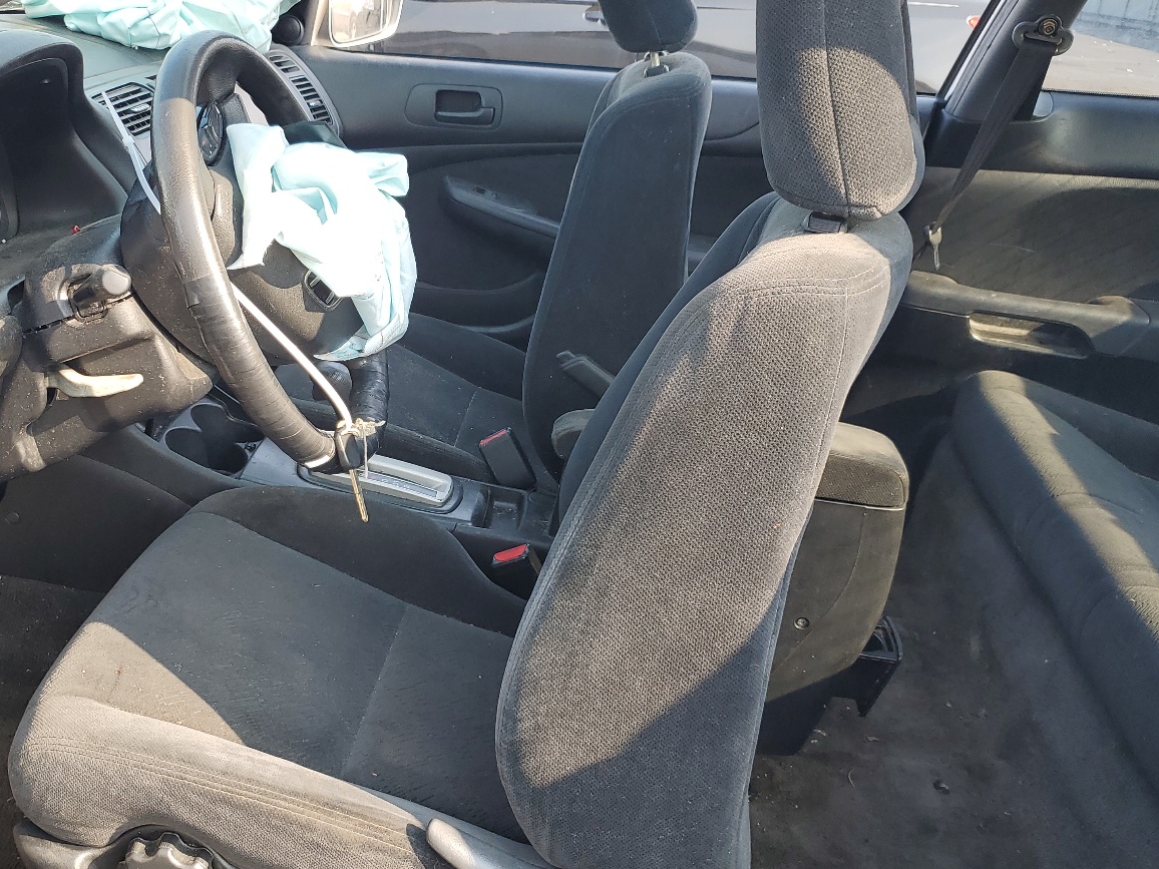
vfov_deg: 39.6
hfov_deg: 51.3
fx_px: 1205
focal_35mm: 36
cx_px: 526
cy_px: 495
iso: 50
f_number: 1.5
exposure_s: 1/323
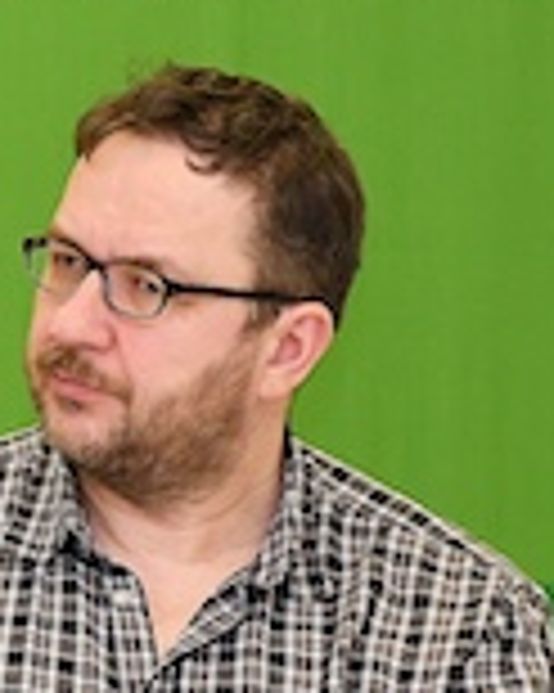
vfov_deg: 4.1
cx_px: -622
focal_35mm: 476
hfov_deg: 3.2
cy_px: 295
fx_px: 9765
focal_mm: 80
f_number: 5.3
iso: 1000
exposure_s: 1/60
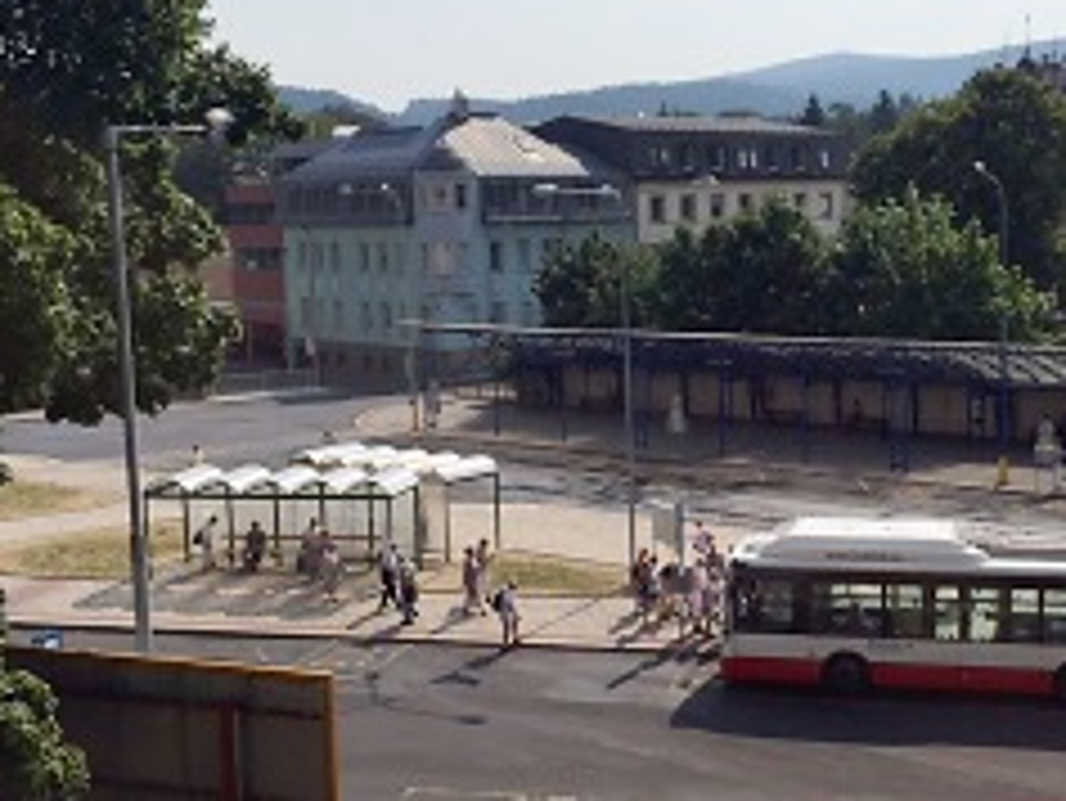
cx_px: 747
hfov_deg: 38.3
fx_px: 1510
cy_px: 468
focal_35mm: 49
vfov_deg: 29.6
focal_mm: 4.15
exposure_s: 1/4405
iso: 32
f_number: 2.2
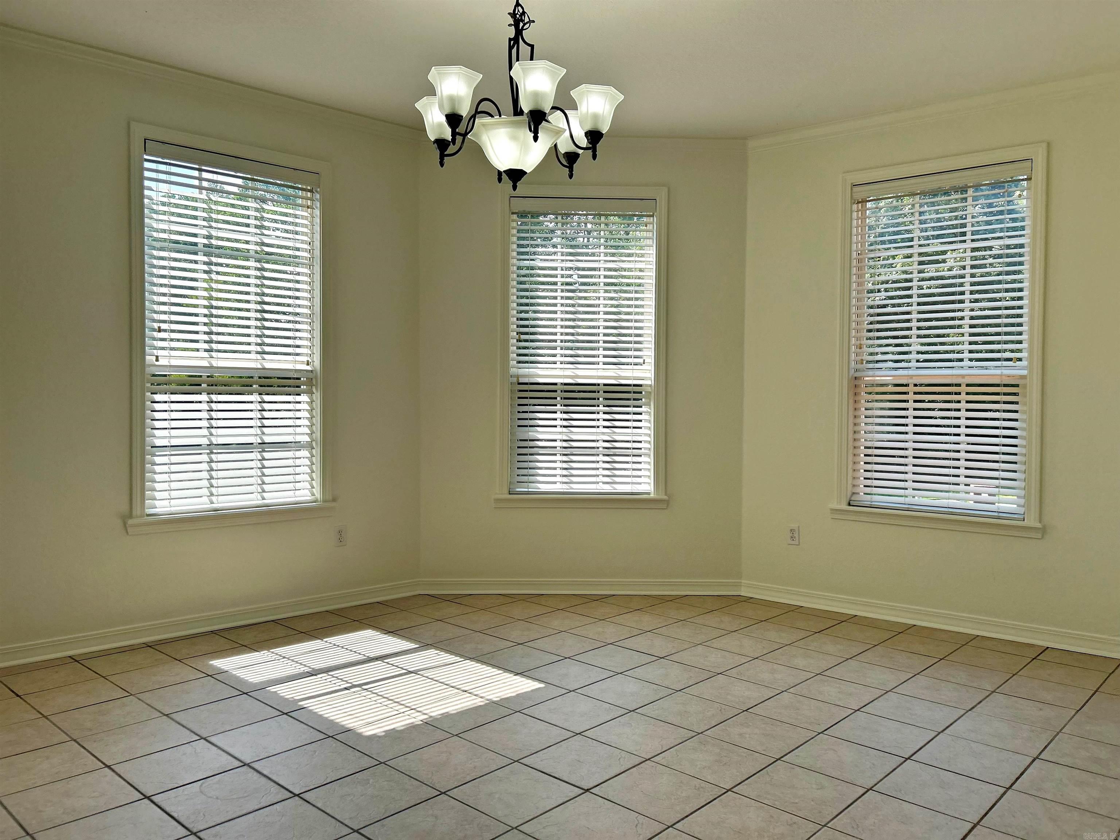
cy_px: 420
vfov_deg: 53.1
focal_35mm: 26
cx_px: 560
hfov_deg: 67.3
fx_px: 841
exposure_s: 1/1531
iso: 50
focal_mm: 5.7
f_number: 1.5
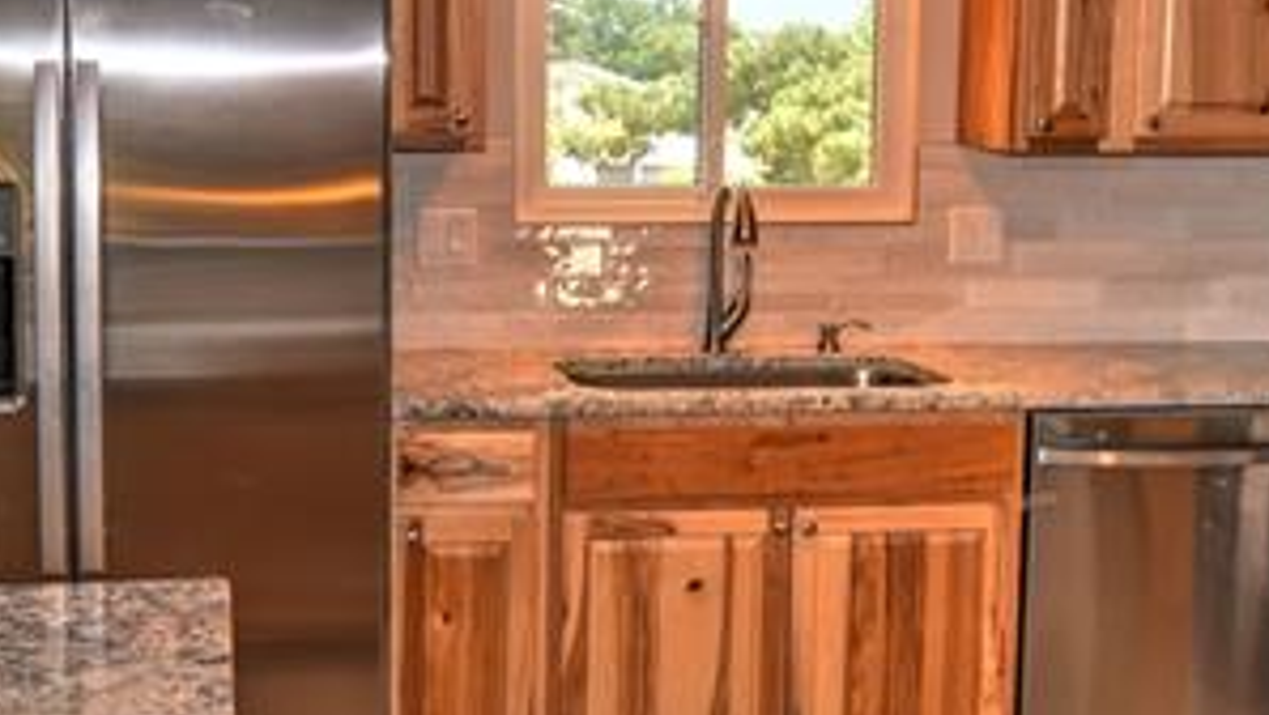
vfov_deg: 22.2
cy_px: 277
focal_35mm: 54
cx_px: 511
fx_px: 1818
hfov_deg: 38.3
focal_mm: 10
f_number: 4.5
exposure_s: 1/60
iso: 100
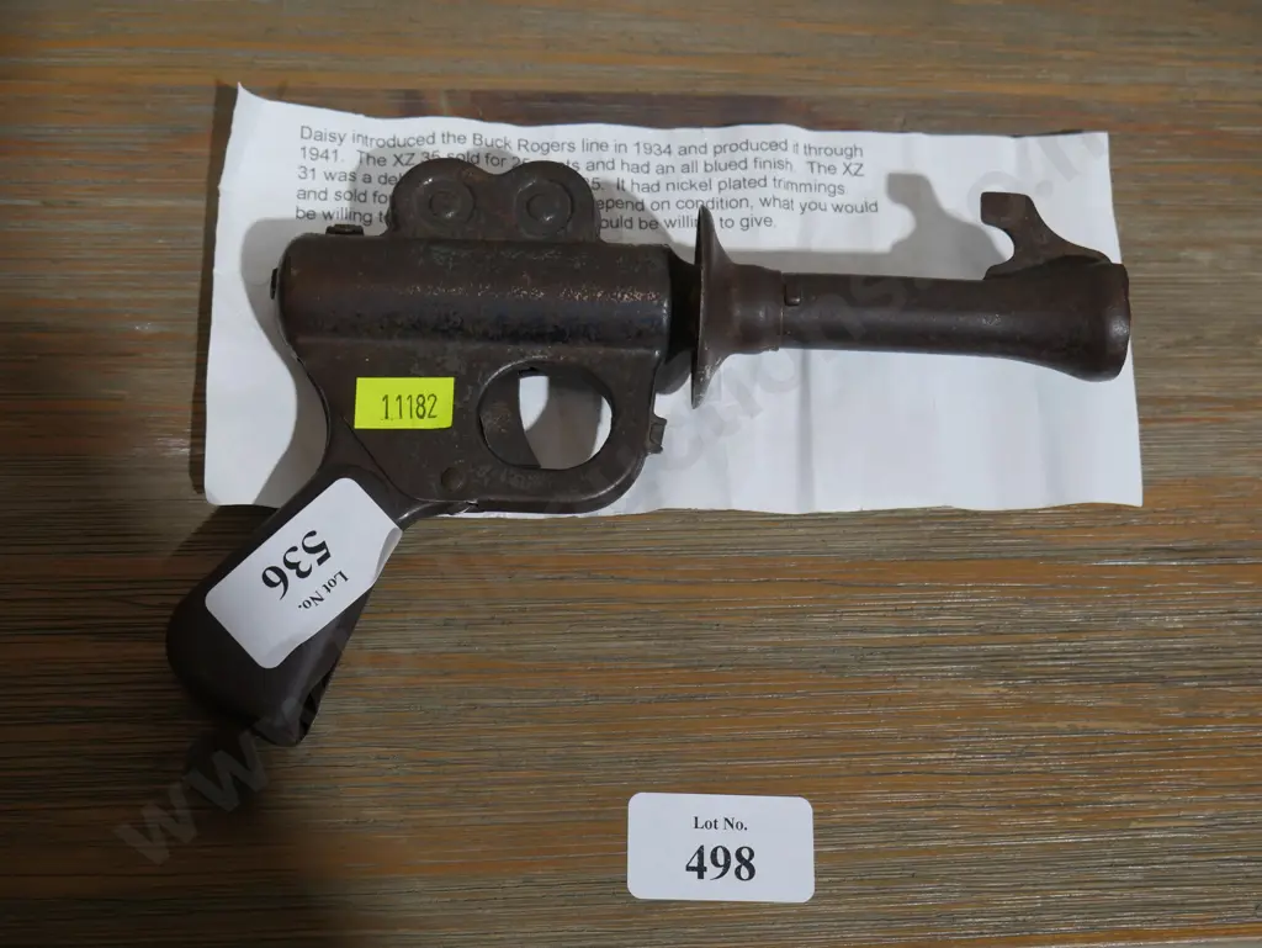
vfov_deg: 31.5
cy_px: 474
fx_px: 1678
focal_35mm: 46
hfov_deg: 41.2
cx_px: 631
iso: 500
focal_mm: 23
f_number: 5.1
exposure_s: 1/60
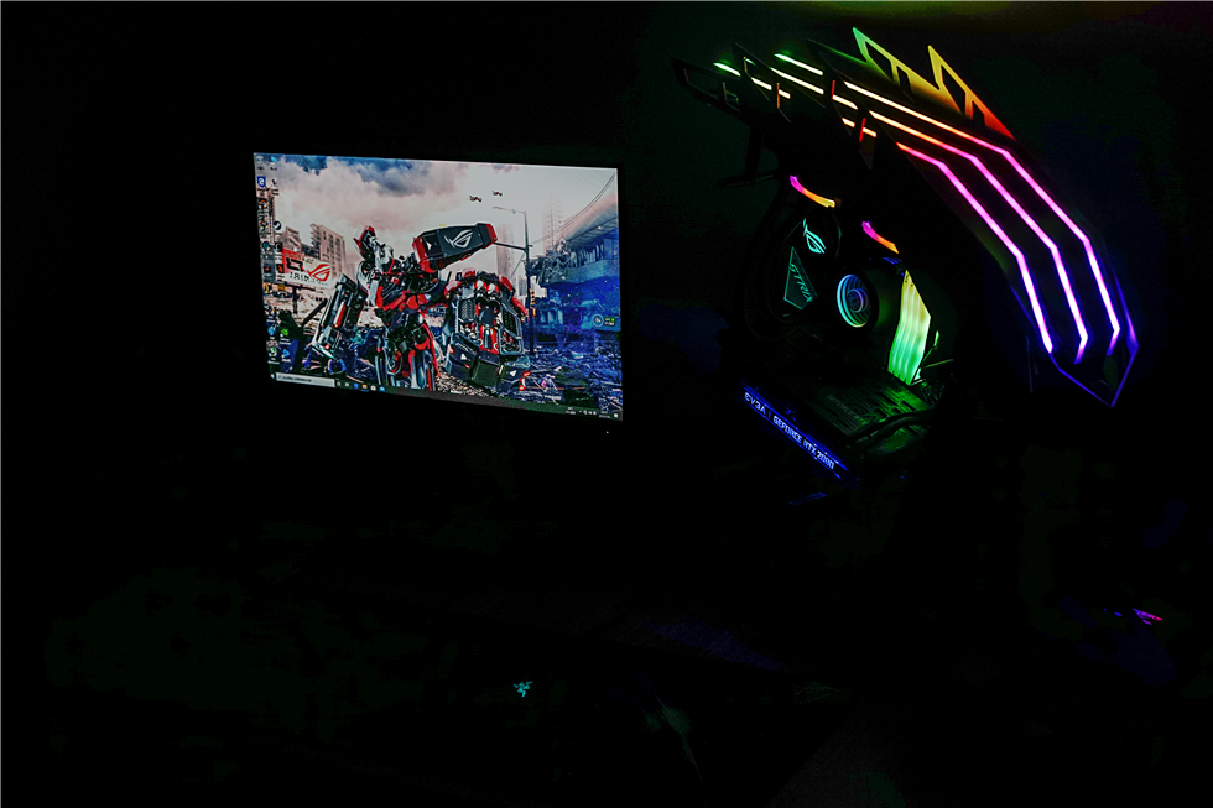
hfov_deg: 37.5
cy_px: 404
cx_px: 606
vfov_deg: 25.5
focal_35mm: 53
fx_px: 1785
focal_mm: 53
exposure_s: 1/100
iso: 250
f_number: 5
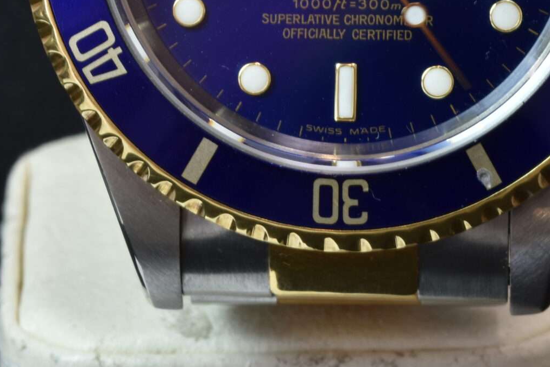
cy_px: -69
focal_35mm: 341
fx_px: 5211
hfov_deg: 6.0
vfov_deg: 4.0
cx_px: 273
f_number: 18
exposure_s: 1/2.5
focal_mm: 90
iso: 100
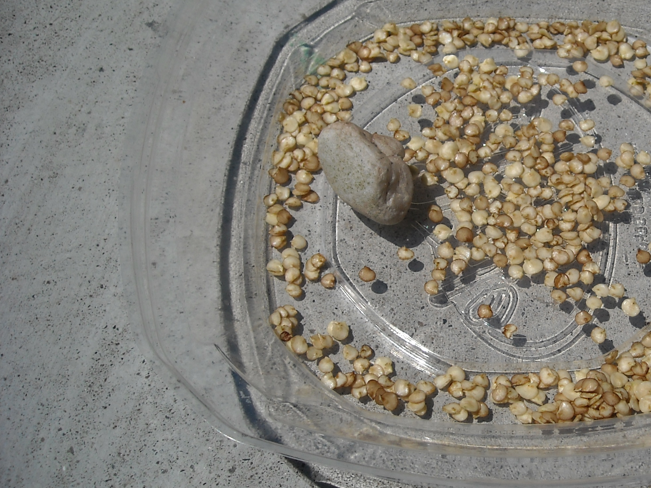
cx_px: 535
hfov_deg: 32.2
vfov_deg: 25.2
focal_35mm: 58
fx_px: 1091
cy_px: 216
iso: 64
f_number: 5.6
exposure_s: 1/1089
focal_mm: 5.7
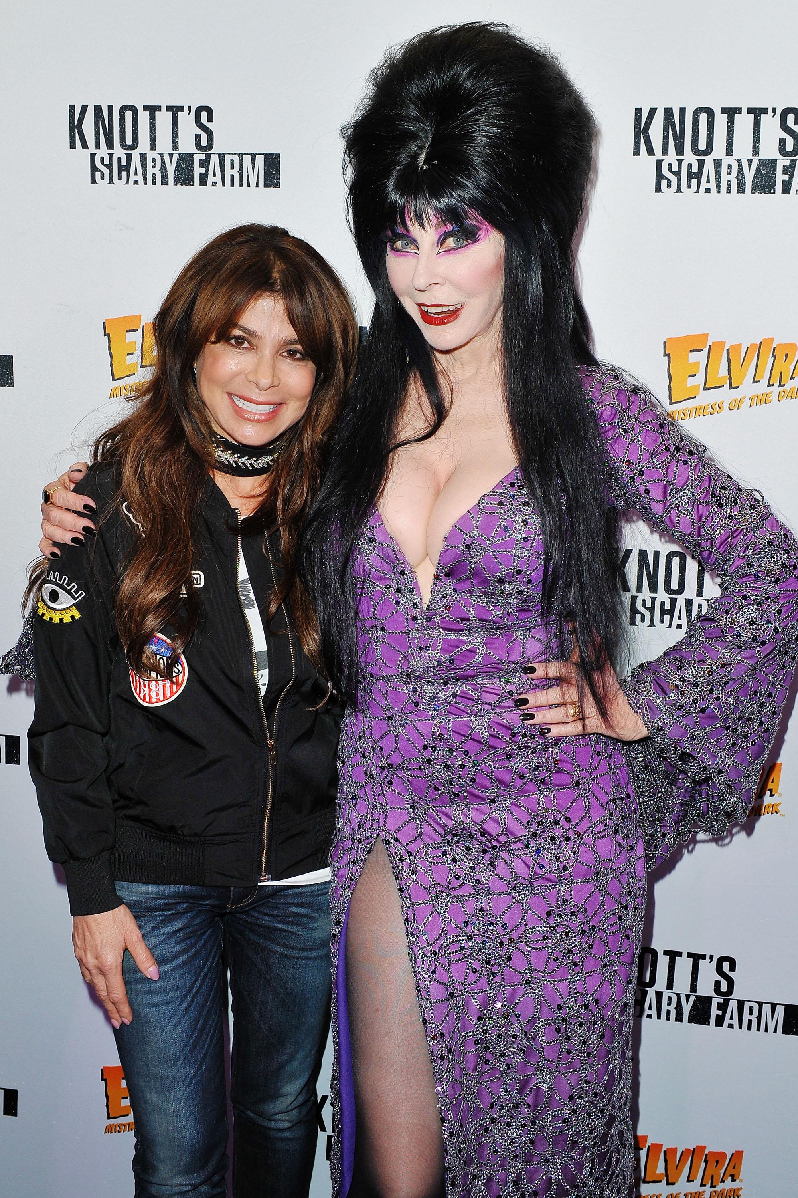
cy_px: 599
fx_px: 1197
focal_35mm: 36
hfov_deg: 36.9
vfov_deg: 53.1
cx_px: 399
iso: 640
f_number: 6.3
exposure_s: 1/250
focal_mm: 36
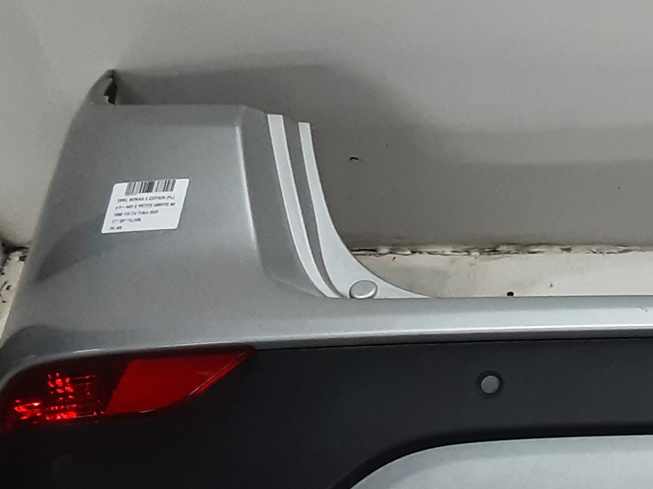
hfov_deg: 22.1
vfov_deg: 18.4
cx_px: 837
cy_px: 222
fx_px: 1509
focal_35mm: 80
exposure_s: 1/50
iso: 125
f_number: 1.9
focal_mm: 2.91
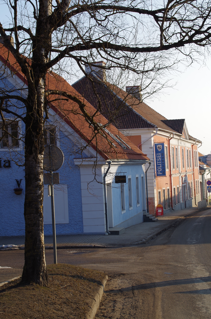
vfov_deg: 28.1
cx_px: 106
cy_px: 160
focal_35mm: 72
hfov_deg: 18.8
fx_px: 636
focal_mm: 48
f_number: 11
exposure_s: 1/200
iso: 200
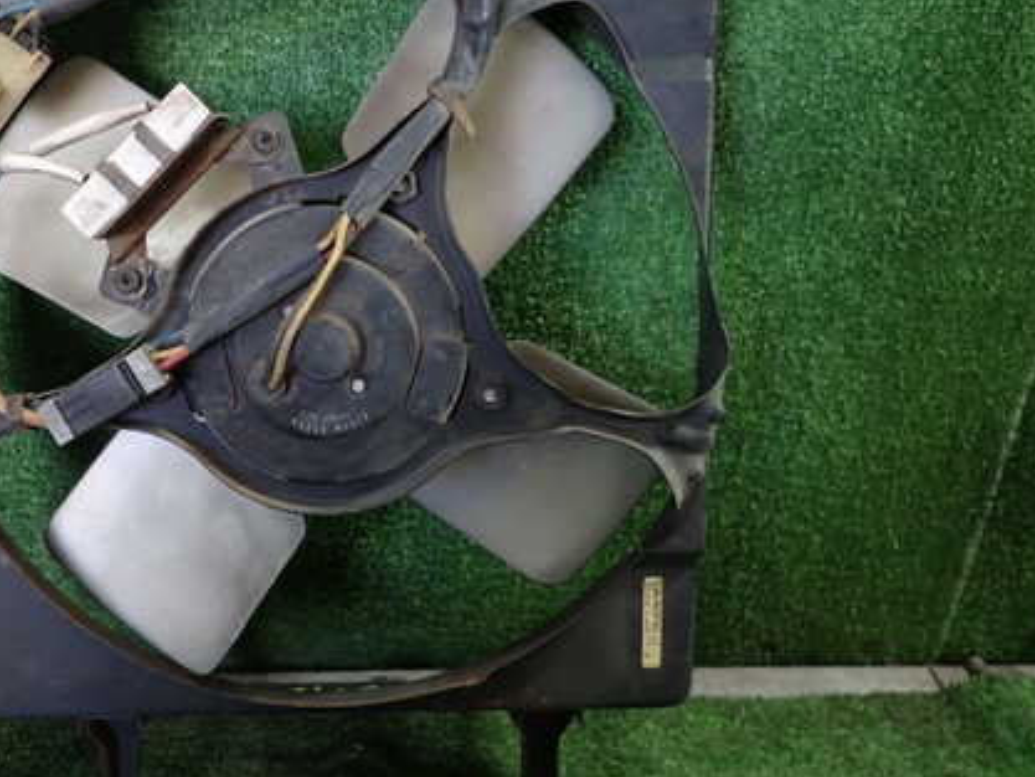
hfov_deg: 50.3
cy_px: 333
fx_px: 1077
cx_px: 338
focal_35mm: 36
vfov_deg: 39.6
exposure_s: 1/50
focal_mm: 4.5
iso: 200
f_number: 2
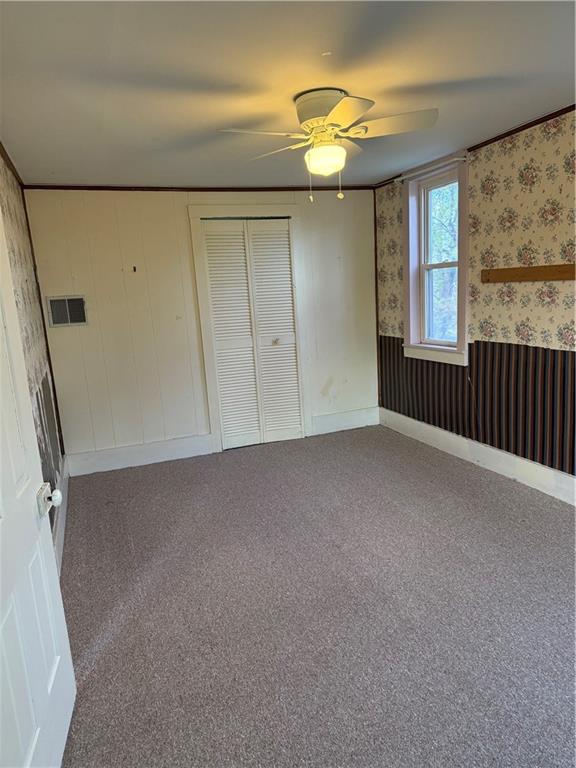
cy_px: 384
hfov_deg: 56.8
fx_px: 532
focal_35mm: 24
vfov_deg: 71.6
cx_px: 288
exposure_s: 1/120
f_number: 1.78
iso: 320
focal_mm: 6.76
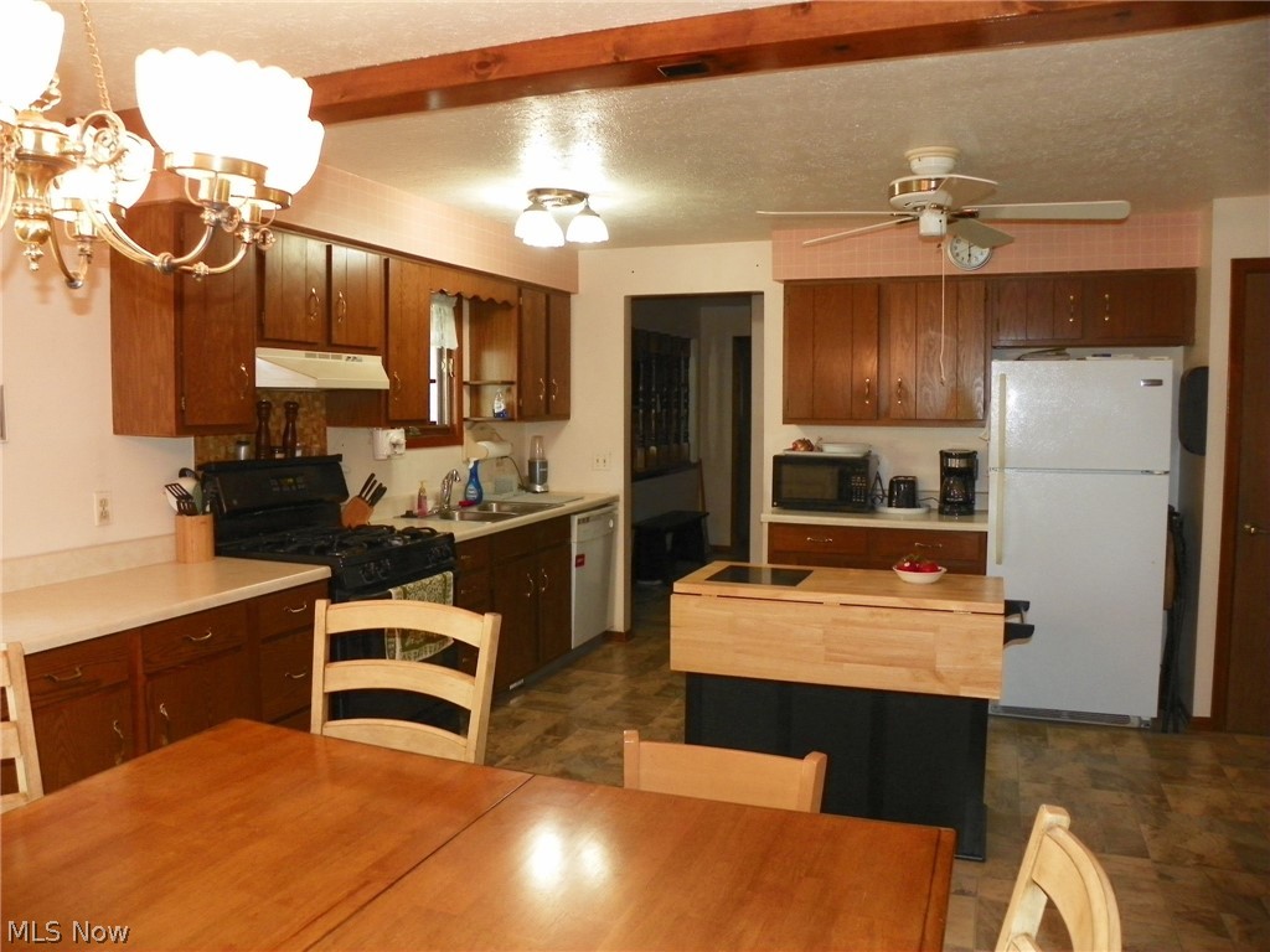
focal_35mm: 26
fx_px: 954
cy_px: 476
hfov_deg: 67.3
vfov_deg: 53.1
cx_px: 635
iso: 200
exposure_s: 1/30
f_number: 2.8
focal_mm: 4.6
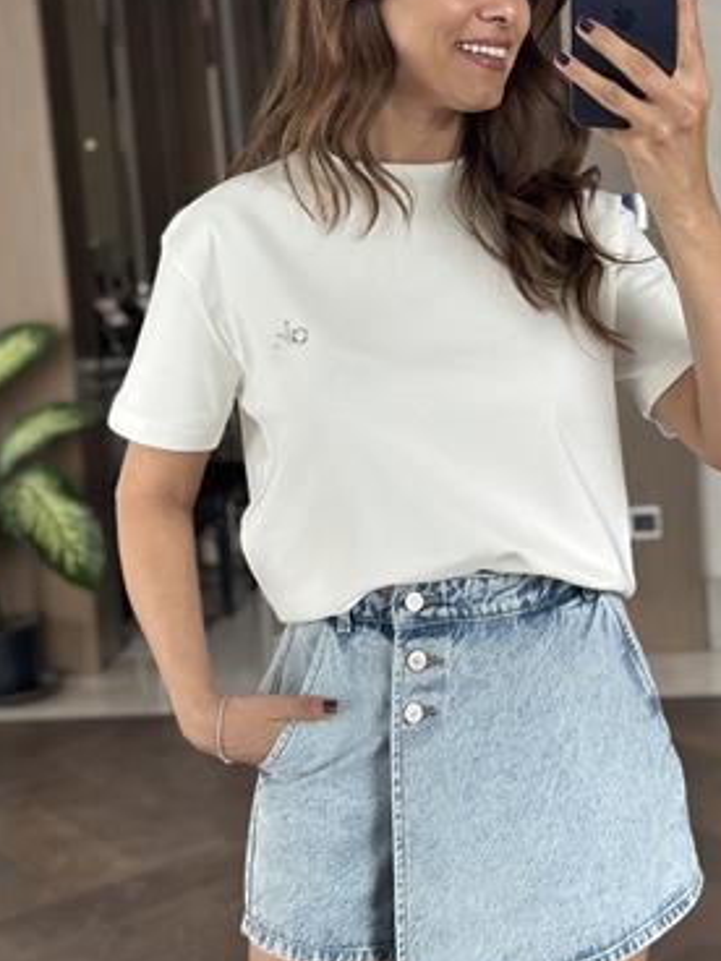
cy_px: 394
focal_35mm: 66
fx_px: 1833
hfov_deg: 22.2
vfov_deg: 29.3
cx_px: 470
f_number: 1.78
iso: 200
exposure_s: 1/60
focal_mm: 6.86
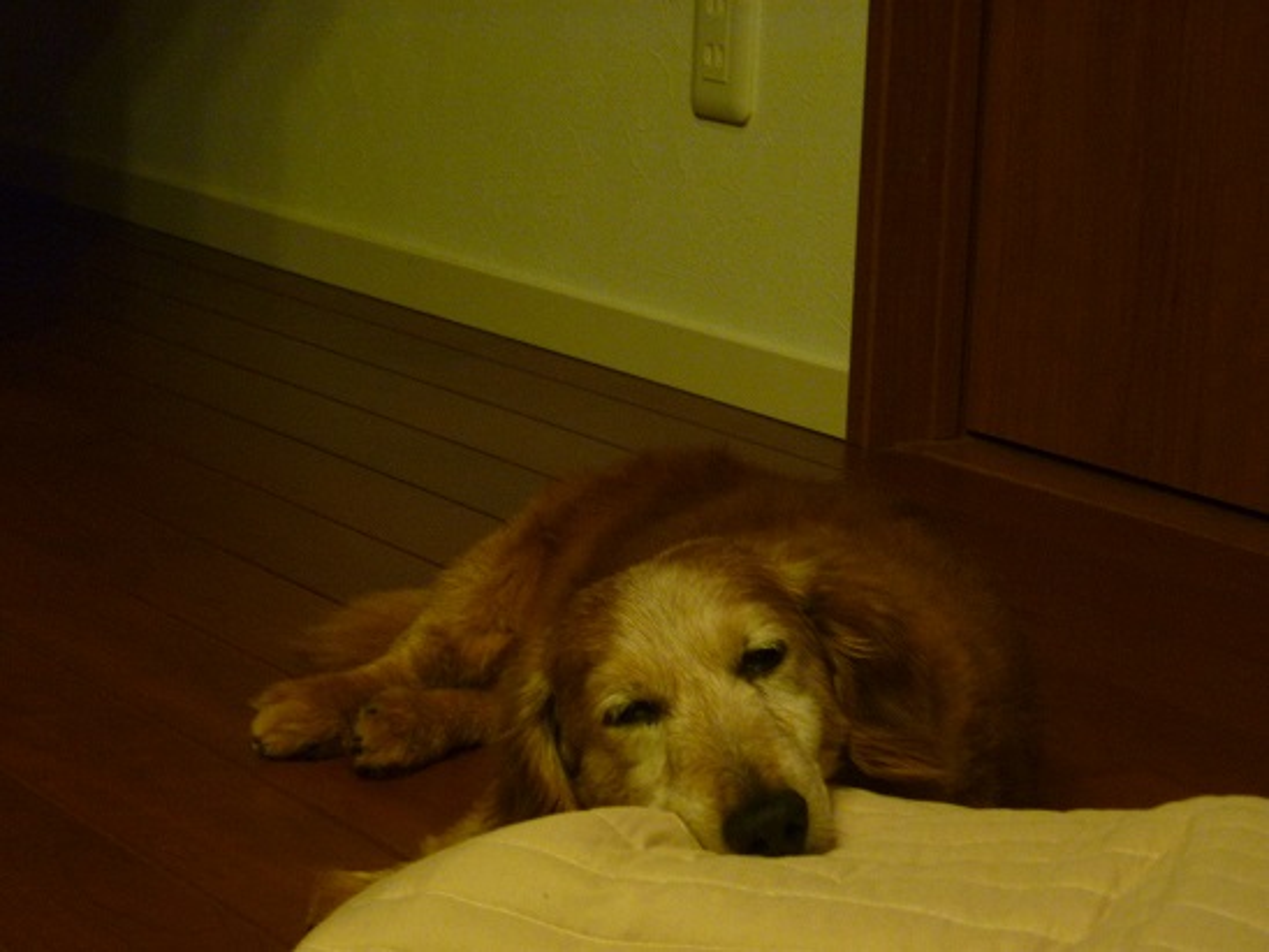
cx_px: 634
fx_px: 3629
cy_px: 476
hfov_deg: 19.8
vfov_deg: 14.9
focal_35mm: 99
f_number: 4.8
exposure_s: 1/8
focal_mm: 16.4
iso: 400
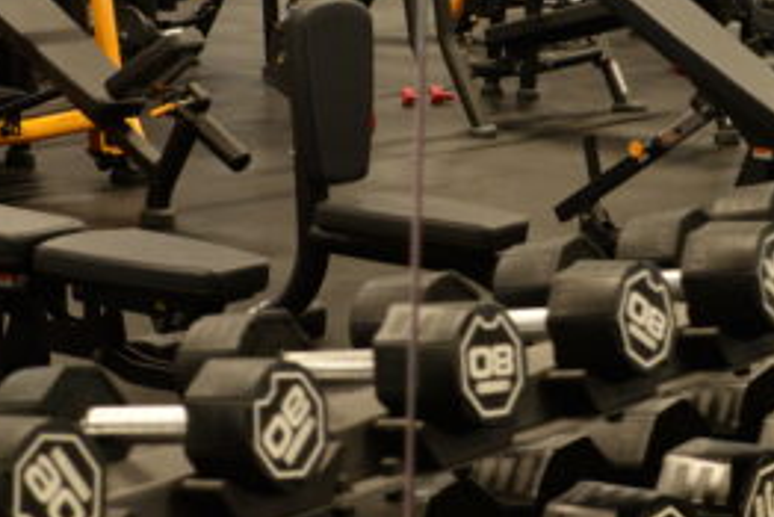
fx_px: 2302
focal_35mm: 107
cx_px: 473
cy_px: 230
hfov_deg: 19.1
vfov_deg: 12.8
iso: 1250
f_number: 5.6
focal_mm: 35
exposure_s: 1/30
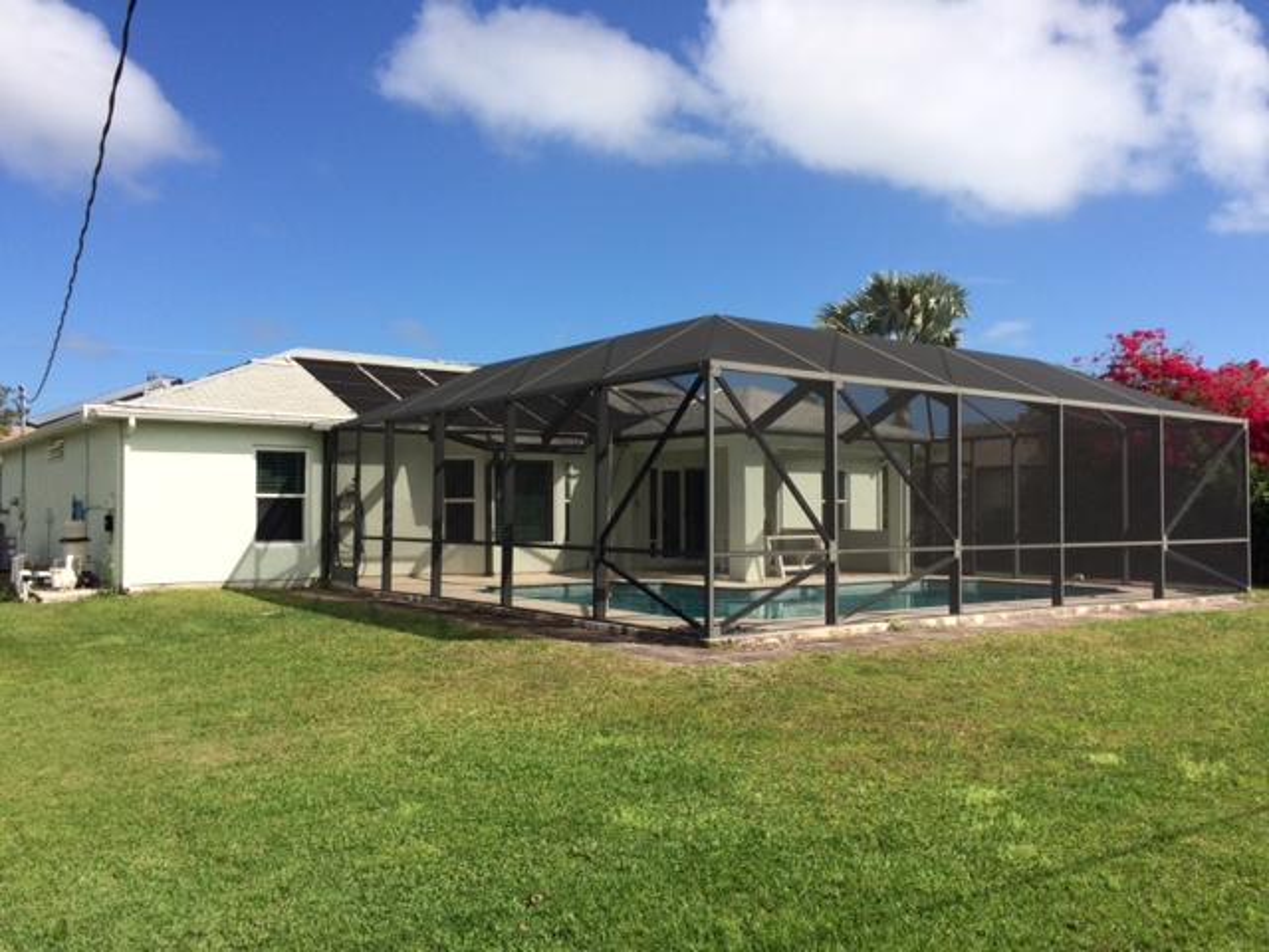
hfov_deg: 61.7
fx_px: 1063
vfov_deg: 48.2
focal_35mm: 29
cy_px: 476
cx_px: 634
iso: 32
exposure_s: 1/2564
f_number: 2.2
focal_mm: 4.15
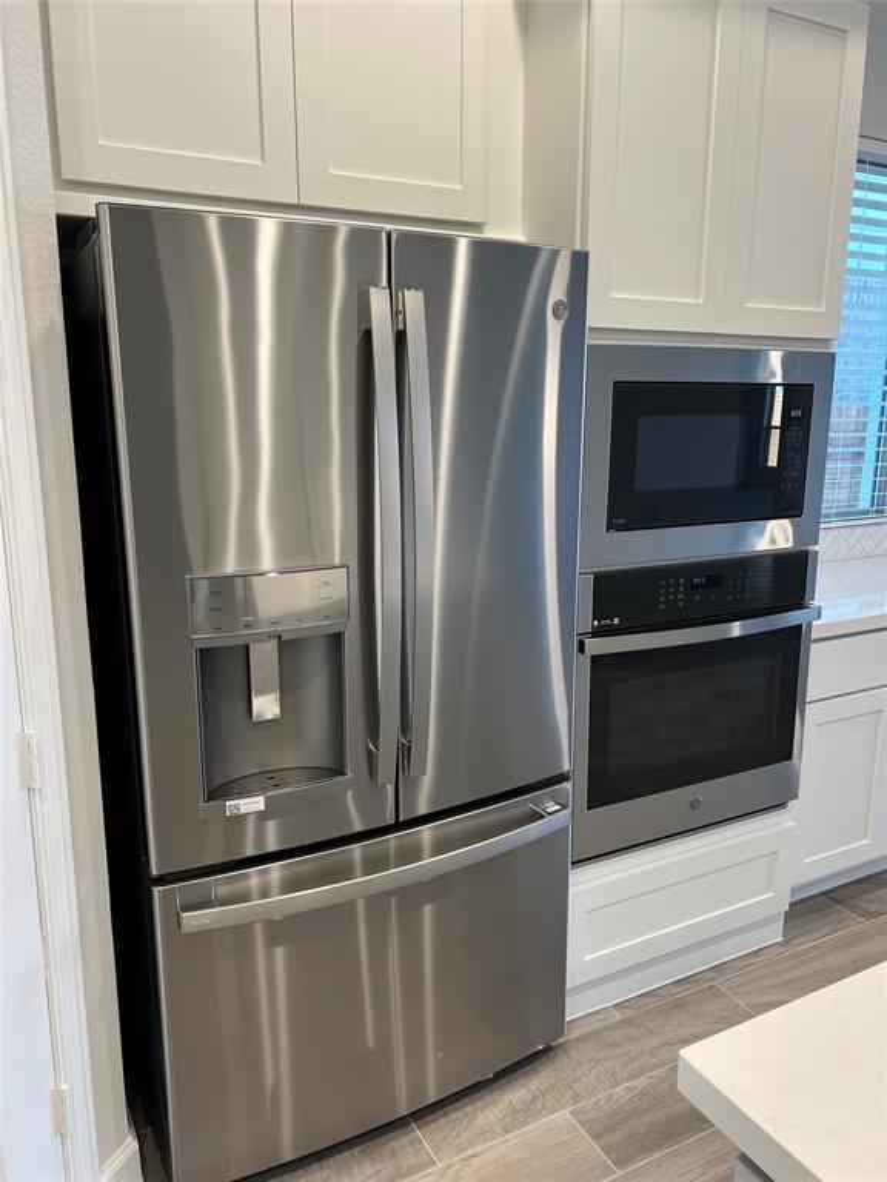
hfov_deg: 53.1
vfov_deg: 67.3
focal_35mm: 26
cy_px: 591
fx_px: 888
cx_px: 444
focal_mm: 5.7
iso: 100
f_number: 1.5
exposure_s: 1/120
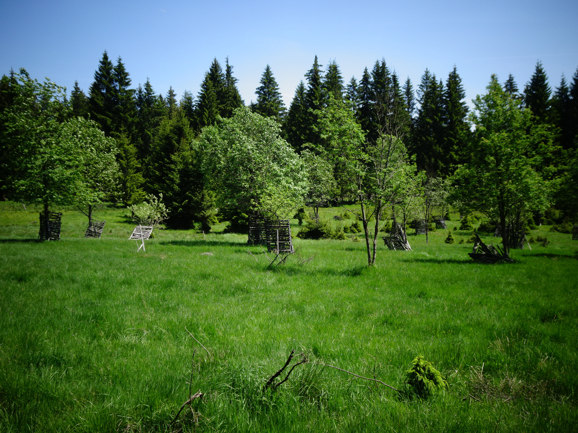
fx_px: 618
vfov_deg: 38.7
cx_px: 289
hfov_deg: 50.1
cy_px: 216
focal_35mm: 37
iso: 80
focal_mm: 6.37
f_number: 4
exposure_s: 1/500
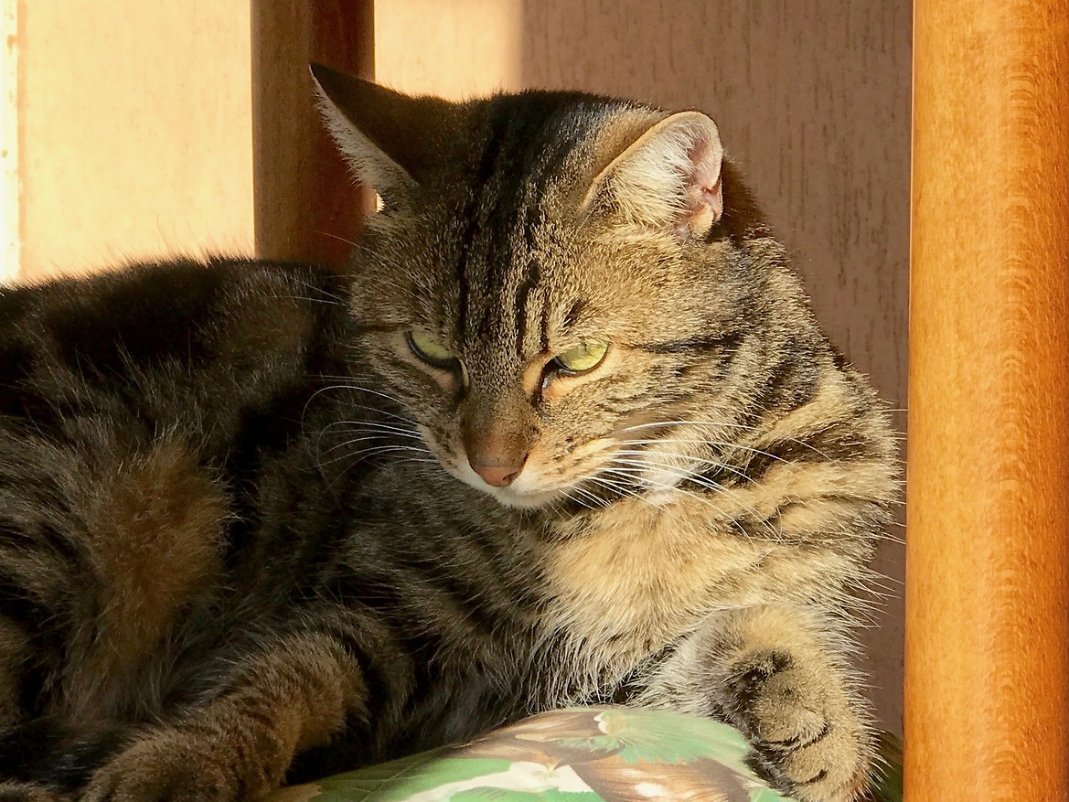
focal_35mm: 117
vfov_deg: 12.6
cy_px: 273
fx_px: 3614
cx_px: 270
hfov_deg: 16.7
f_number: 2.8
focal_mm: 6.6
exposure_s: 1/606
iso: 20
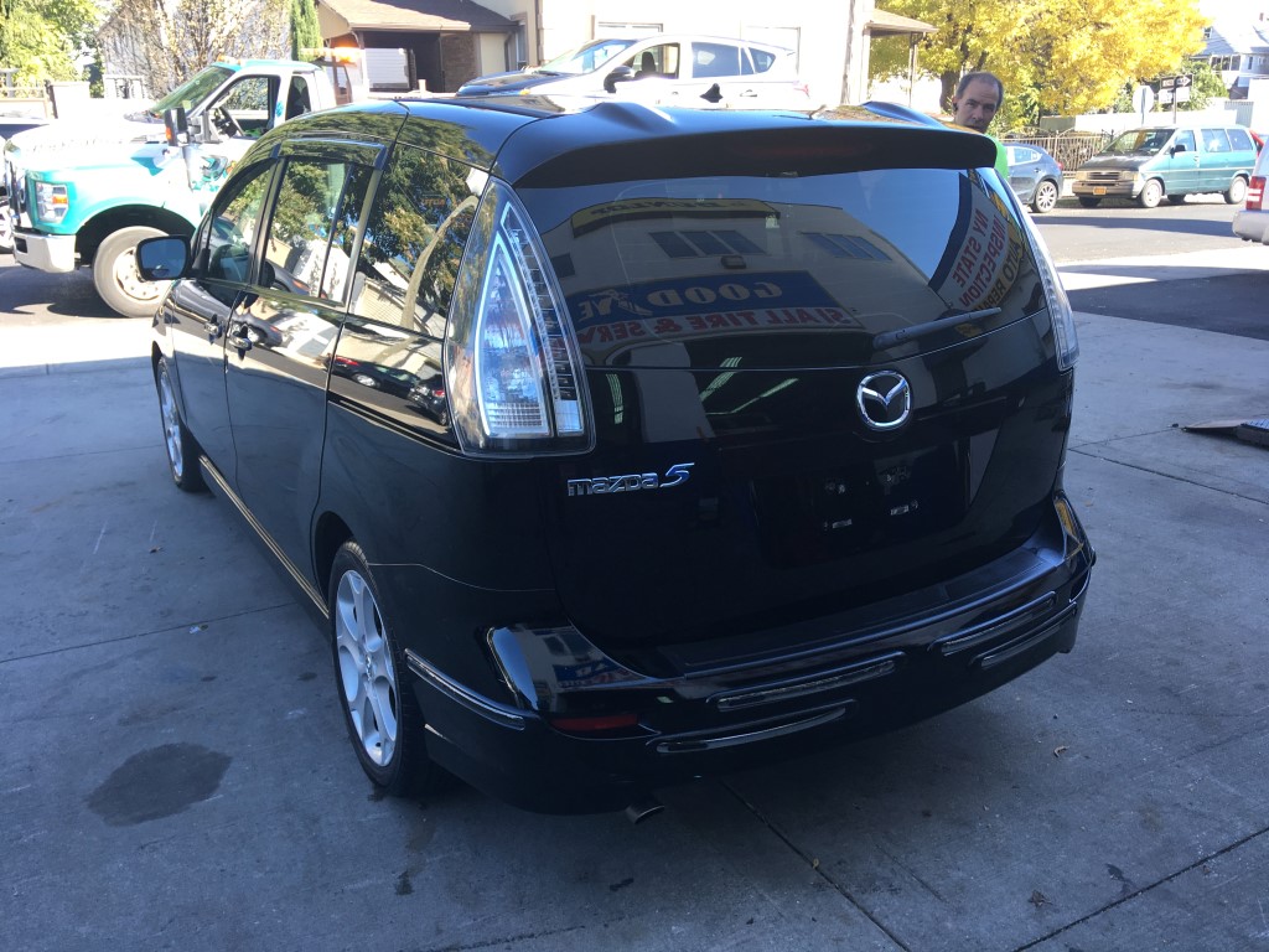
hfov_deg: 61.7
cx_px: 634
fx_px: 1063
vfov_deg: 48.2
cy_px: 476
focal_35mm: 29
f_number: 2.2
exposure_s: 1/125
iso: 25
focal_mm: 4.15
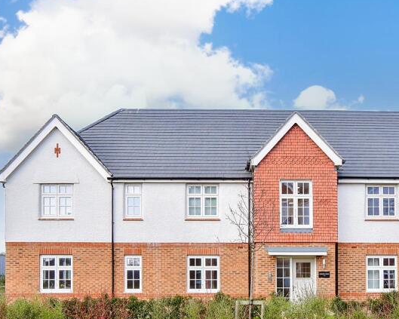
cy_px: 212
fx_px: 472
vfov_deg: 36.9
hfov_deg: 45.2
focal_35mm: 40
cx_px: 261
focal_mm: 15
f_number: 8
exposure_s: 1/200
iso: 400
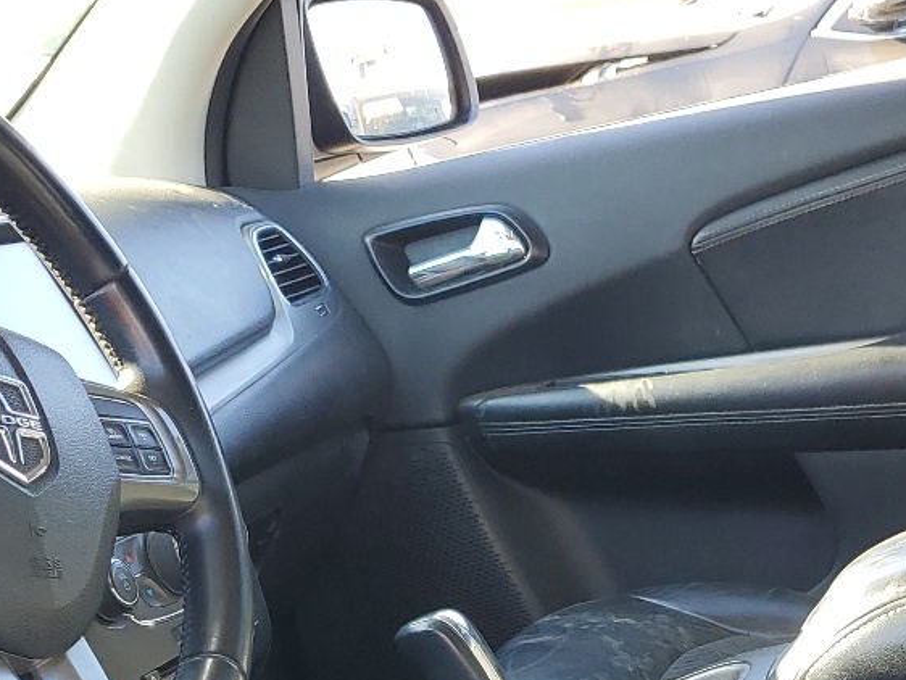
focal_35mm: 74
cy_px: 910
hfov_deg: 26.3
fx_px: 1938
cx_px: 472
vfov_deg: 18.4
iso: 50
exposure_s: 1/123
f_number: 1.5
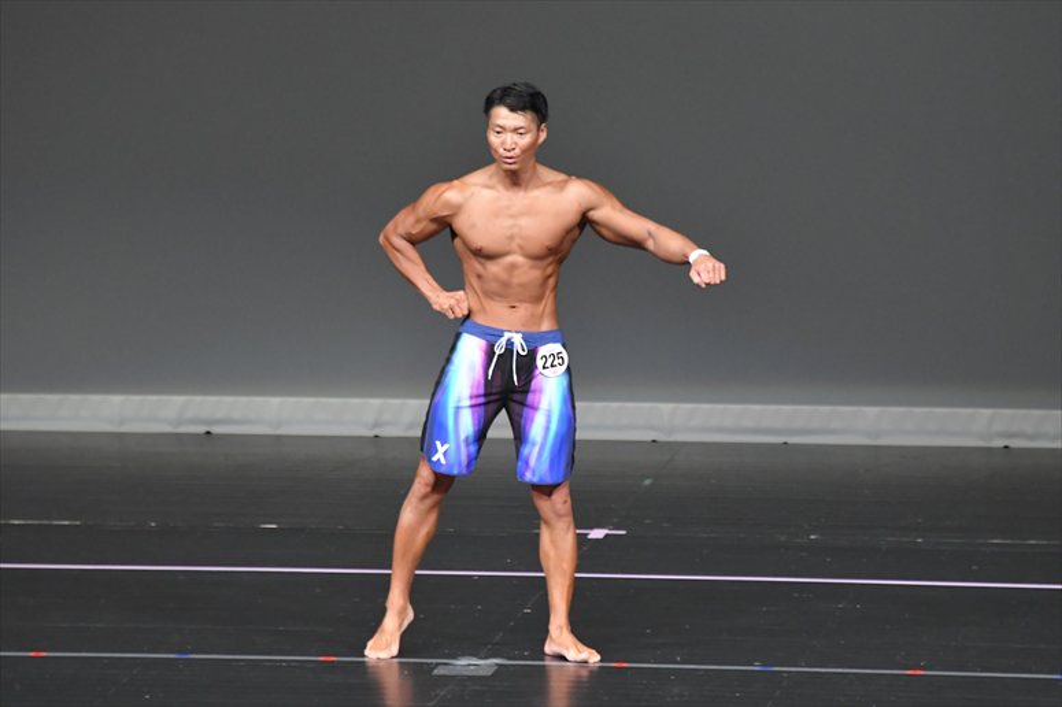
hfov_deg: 6.5
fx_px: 9288
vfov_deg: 4.4
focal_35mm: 315
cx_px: 531
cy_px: 354
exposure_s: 1/400
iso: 5000
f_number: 5.6
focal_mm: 210
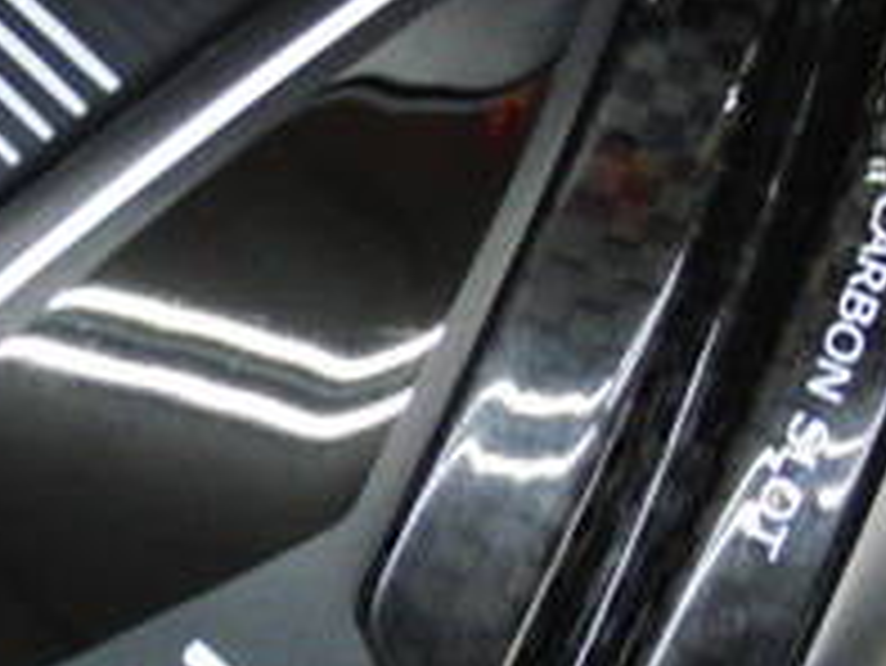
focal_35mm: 120
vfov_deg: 12.4
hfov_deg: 16.3
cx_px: 216
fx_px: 3073
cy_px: 351
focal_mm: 6.42
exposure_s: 1/40
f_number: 3.6
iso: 400
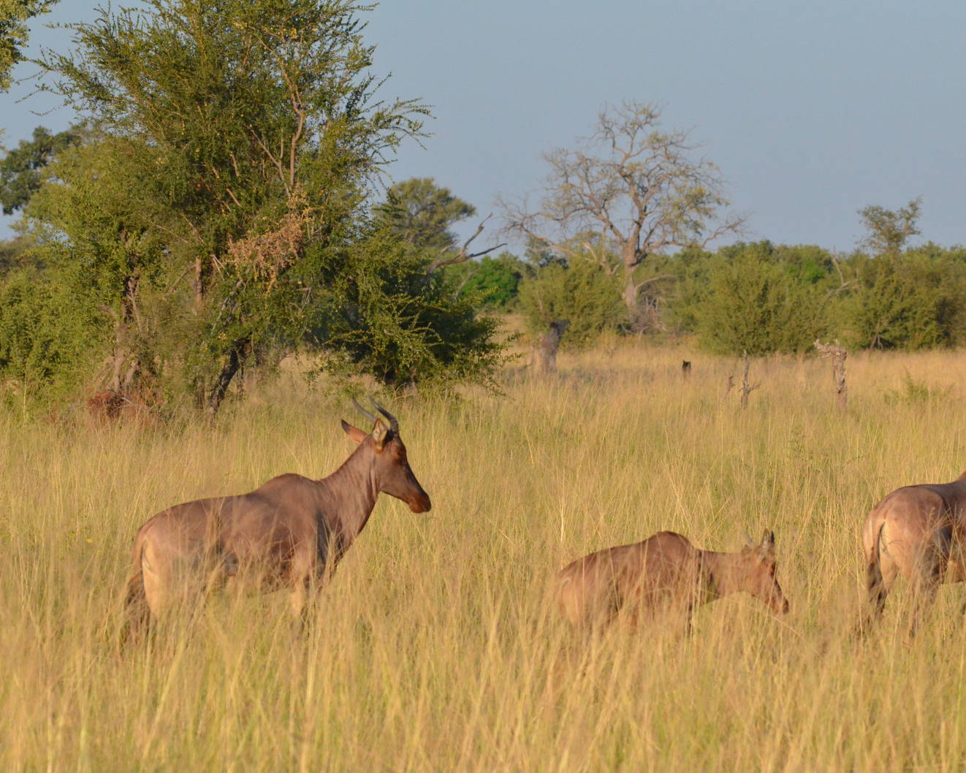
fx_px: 7291
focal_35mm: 255
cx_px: 579
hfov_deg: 7.6
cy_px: 386
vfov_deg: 6.1
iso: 2500
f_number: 9
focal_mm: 150
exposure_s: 1/5000
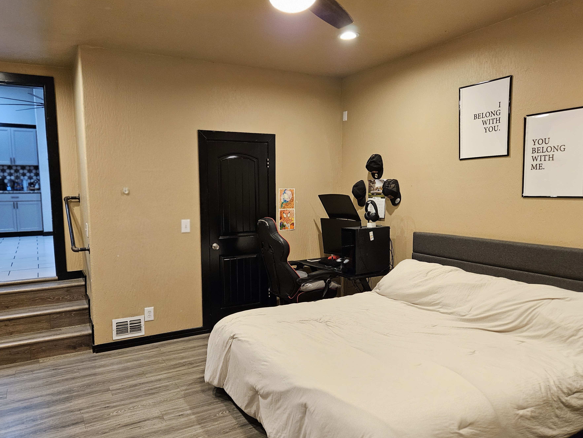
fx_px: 438
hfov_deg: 67.2
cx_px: 267
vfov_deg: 53.0
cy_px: 230
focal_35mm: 26
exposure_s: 1/120
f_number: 1.8
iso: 800
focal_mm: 5.4
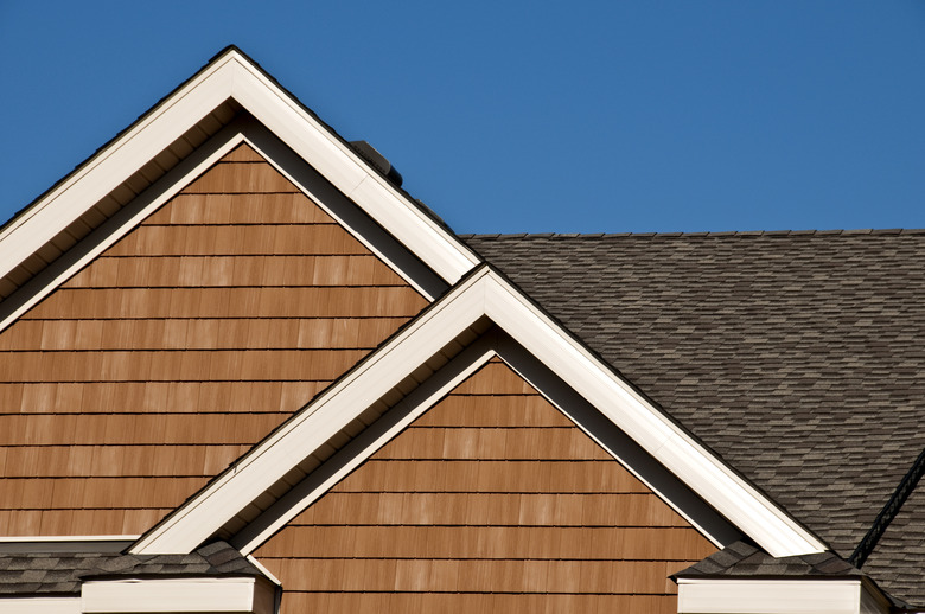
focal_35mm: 202
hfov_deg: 10.2
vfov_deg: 6.8
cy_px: 307
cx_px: 462
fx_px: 5197
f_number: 11
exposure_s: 1/250
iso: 100
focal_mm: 135
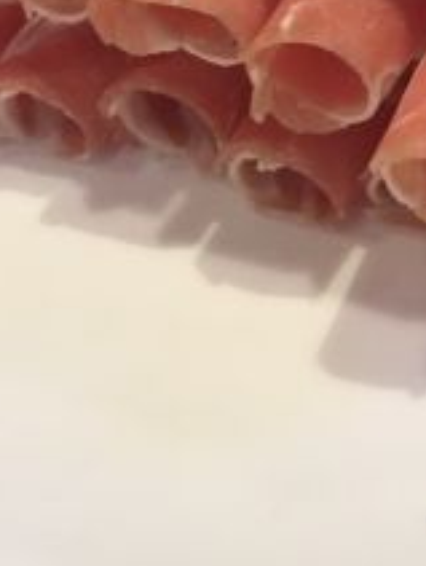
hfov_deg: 15.2
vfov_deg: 18.4
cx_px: 401
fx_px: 1570
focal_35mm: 96
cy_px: -255
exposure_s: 1/33
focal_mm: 4.15
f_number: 2.2
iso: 200
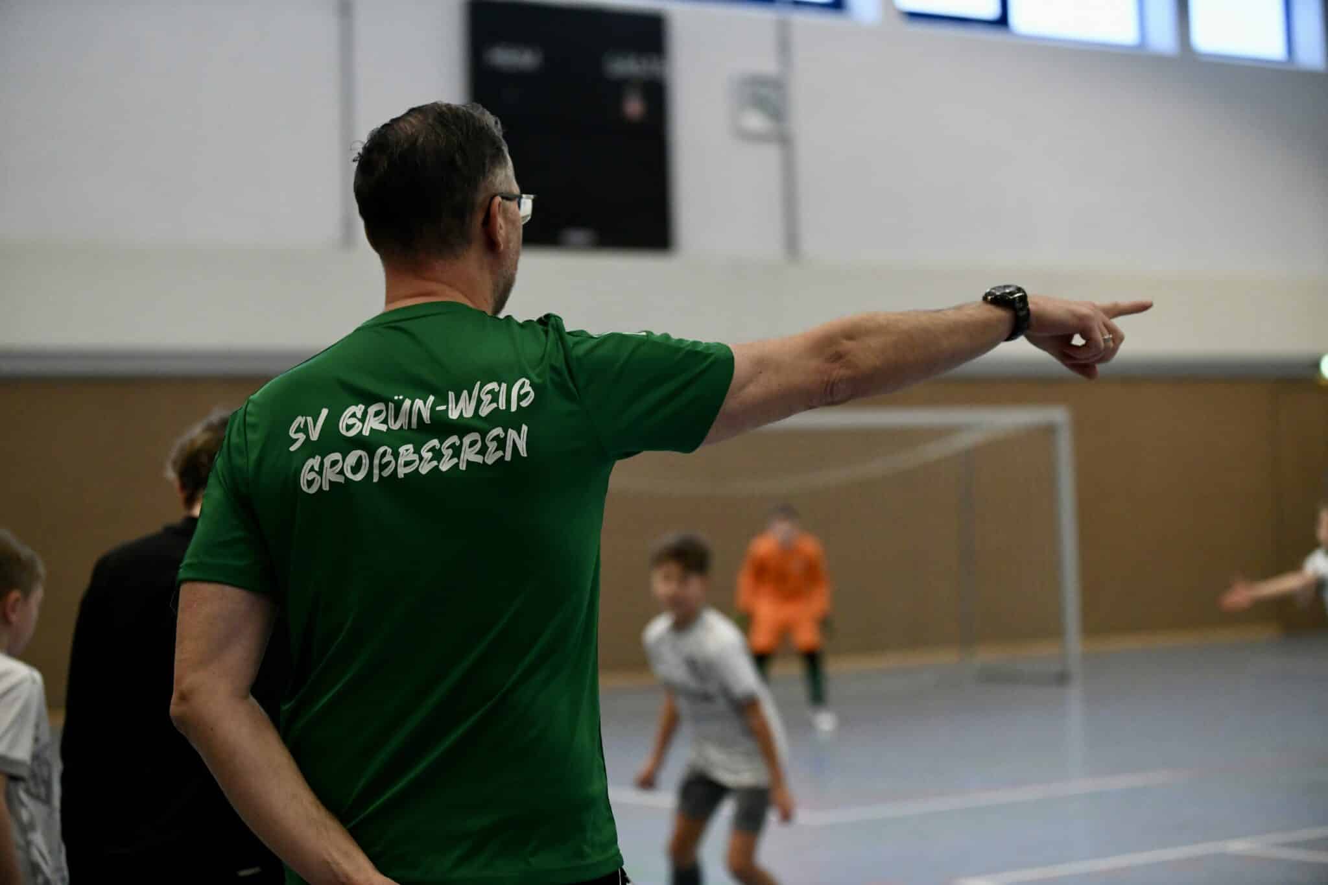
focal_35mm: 70
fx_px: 2582
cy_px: 442
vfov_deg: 19.5
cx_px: 664
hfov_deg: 28.8
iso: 5000
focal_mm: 70
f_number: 2.8
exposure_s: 1/1250
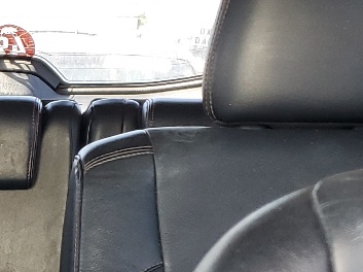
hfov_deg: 15.4
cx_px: -181
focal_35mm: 118
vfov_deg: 12.3
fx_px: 1236
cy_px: 302
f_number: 1.5
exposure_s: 1/60.2
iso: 70
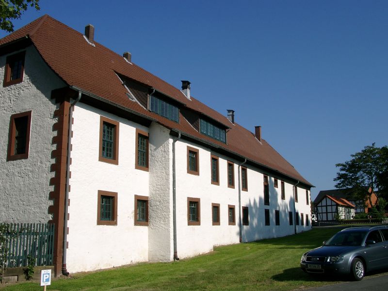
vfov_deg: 40.7
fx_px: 392
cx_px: 194
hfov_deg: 52.6
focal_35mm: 35
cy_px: 146
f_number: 5.6
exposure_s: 1/654
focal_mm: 7.39
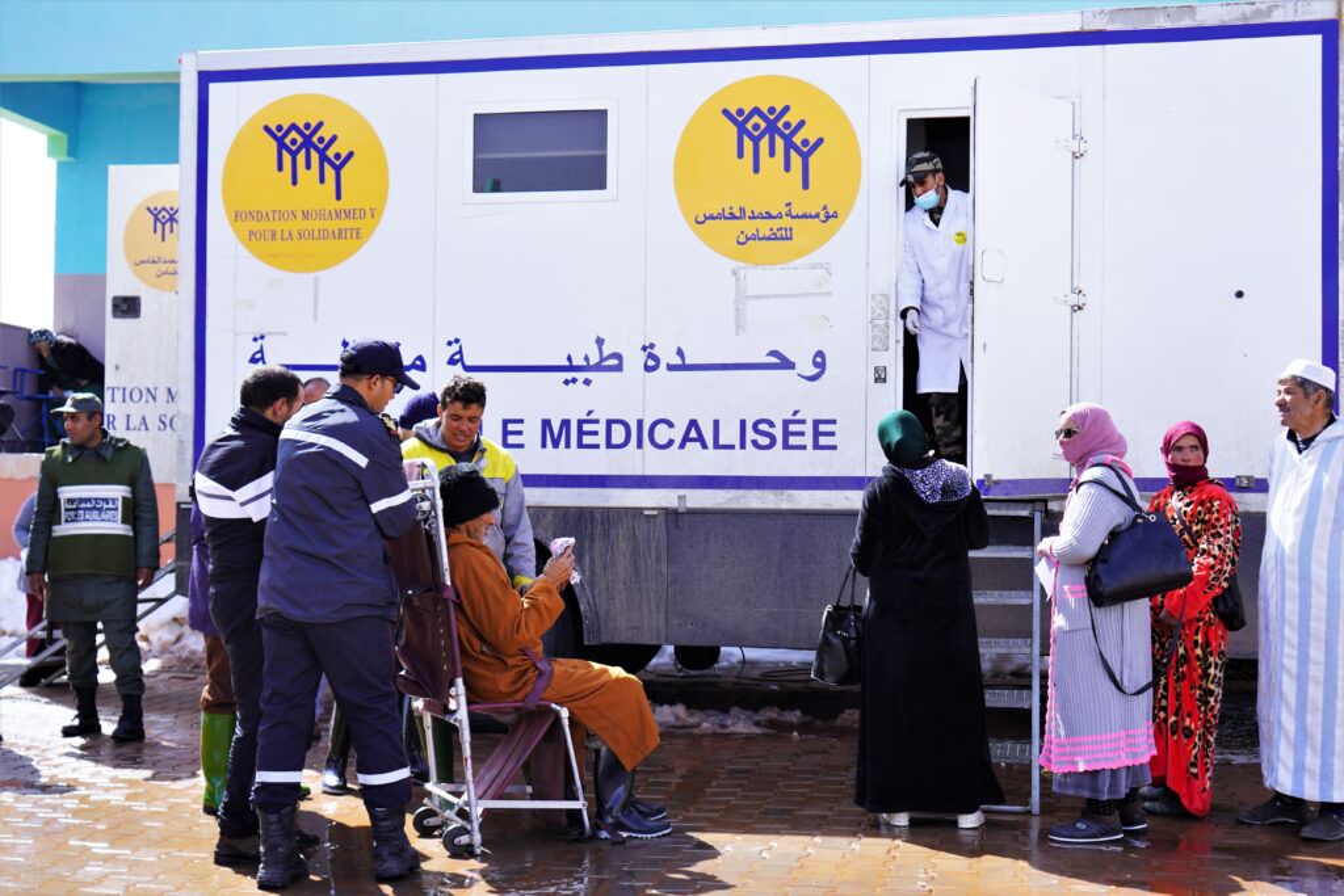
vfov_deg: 32.6
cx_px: 672
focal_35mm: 41
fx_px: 1531
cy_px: 448
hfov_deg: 47.4
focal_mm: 41
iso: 100
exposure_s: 1/320
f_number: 5
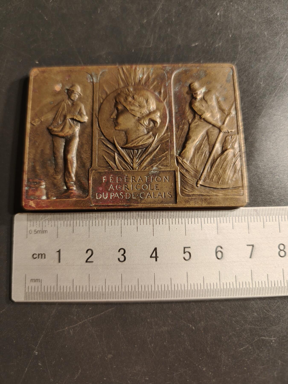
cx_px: 144
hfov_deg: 58.9
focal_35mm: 23
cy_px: 192
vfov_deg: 73.9
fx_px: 255
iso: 250
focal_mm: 6.06
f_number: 1.6
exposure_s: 1/200
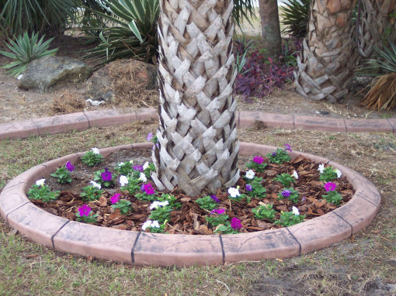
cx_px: 198
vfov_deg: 19.4
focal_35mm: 76
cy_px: 148
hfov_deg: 25.7
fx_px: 869
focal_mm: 16
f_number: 3.8
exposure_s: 1/90
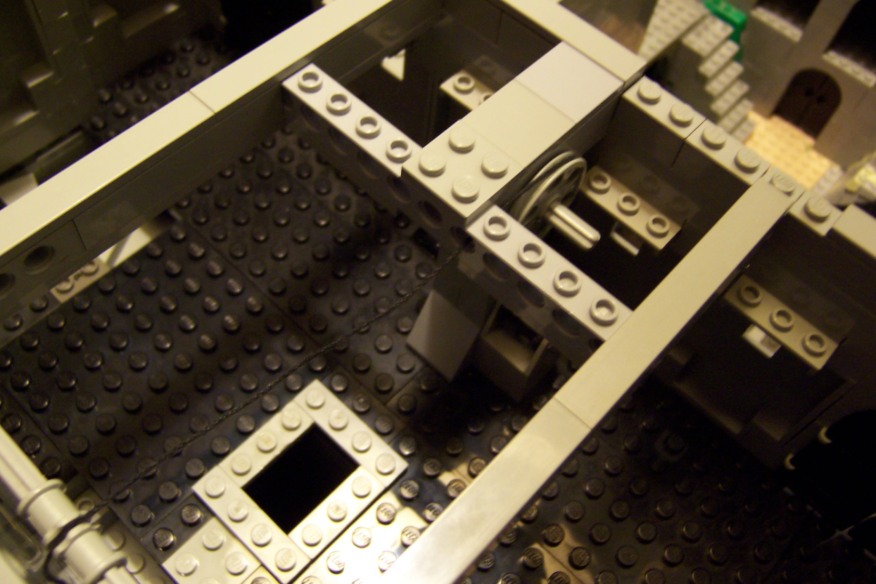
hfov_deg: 54.4
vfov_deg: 37.9
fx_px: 852
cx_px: 431
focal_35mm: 35
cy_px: 287
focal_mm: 5.5
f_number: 2.8
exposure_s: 1/8
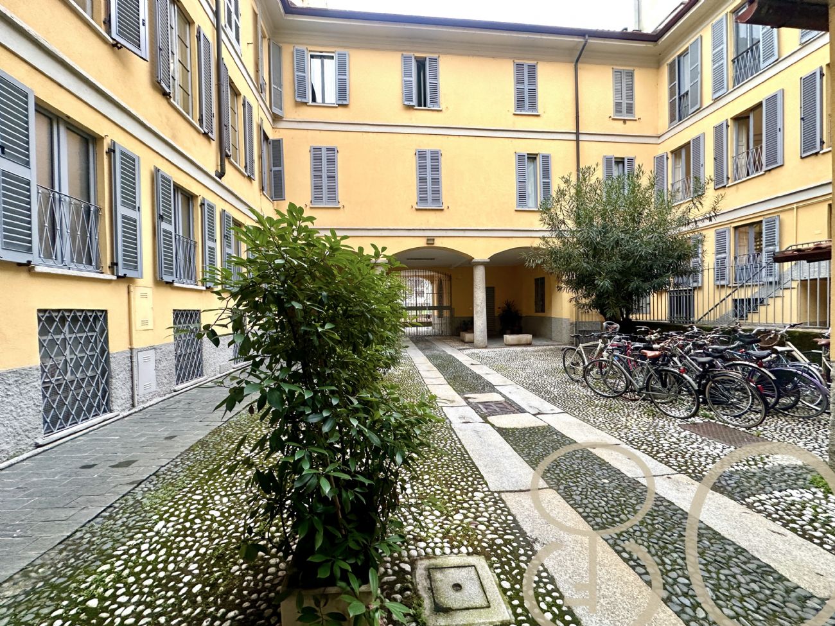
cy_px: 313
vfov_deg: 85.7
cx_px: 418
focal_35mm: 14
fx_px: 338
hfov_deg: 102.1
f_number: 2.2
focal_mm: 2.22
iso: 200
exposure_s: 1/99
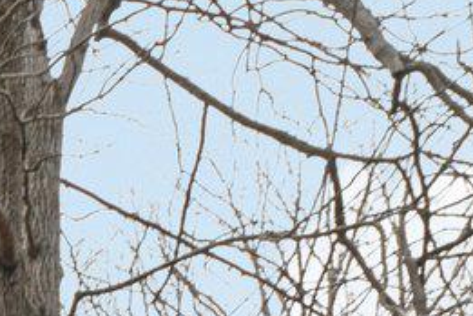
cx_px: -899
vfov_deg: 9.4
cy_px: 982
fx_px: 1445
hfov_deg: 11.6
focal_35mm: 110
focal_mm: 14
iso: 180
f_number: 8
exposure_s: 1/15
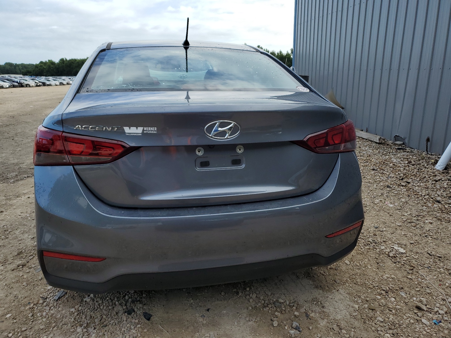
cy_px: 169
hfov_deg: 67.3
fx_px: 339
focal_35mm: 26
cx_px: 226
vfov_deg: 53.1
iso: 50
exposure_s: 1/1429
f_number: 1.5
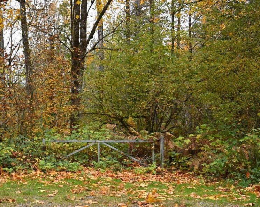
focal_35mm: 58
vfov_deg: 26.2
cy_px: 107
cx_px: 73
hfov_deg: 32.0
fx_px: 446
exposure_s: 1/800
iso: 3600
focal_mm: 24
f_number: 4.5
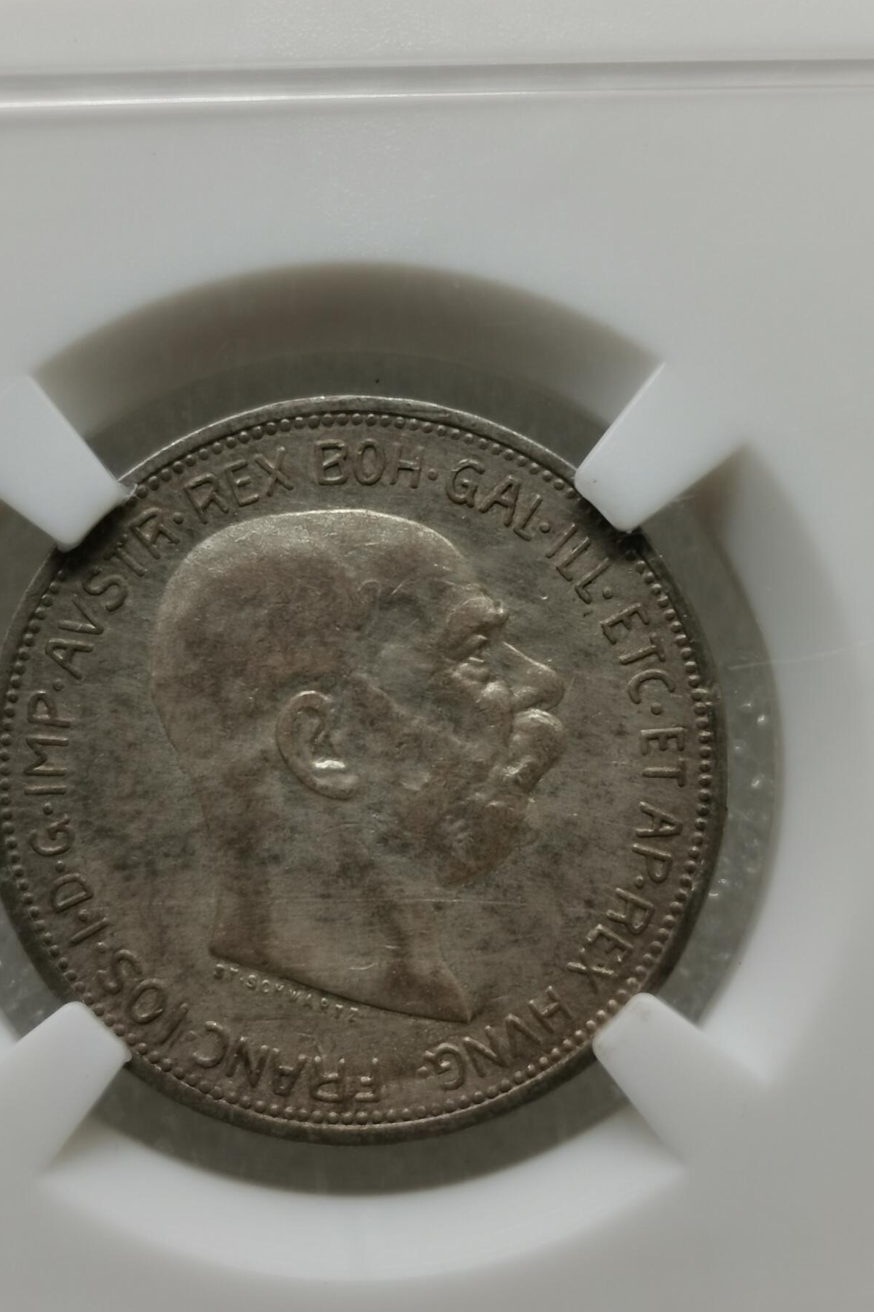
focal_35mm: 69
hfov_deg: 19.7
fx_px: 2513
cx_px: 393
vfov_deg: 29.2
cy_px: 658
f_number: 1.6
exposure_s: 1/100
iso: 50
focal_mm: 5.56
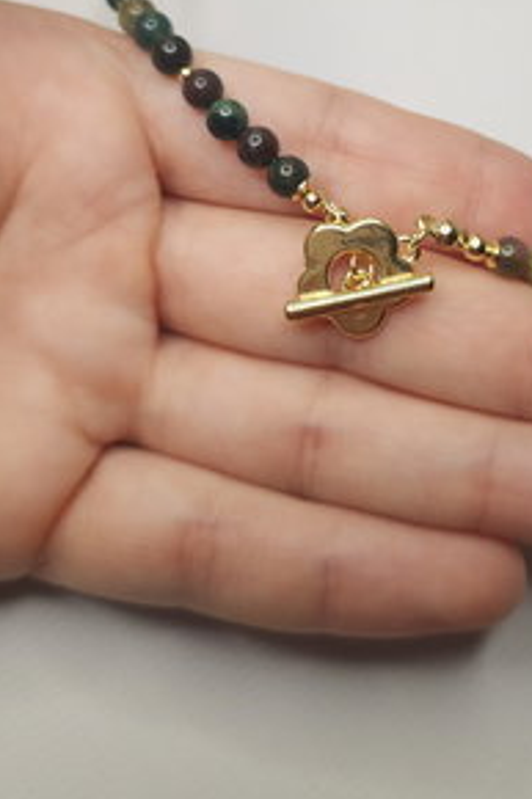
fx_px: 976
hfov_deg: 30.2
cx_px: 369
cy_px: 214
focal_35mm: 44
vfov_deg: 43.3
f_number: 1.8
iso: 80
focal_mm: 5.4
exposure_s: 1/50
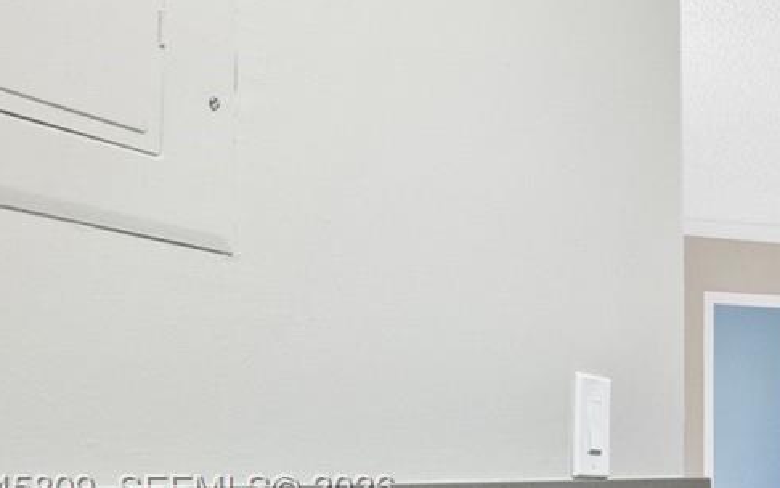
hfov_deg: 26.0
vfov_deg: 21.9
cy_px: 491
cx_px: 1178
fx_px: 1212
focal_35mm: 57
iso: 1800
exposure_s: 1/20
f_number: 8
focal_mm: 11.5
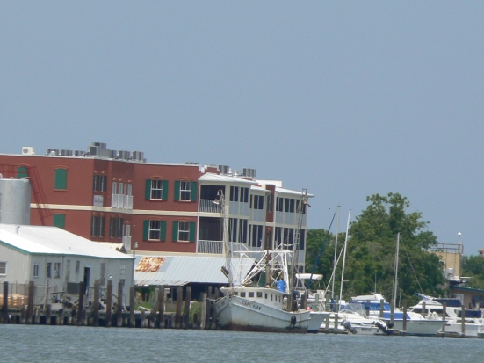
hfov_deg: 3.1
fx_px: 9030
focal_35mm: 646
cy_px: 199
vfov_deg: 2.3
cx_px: 323
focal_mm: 72
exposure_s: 1/400
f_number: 8
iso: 80
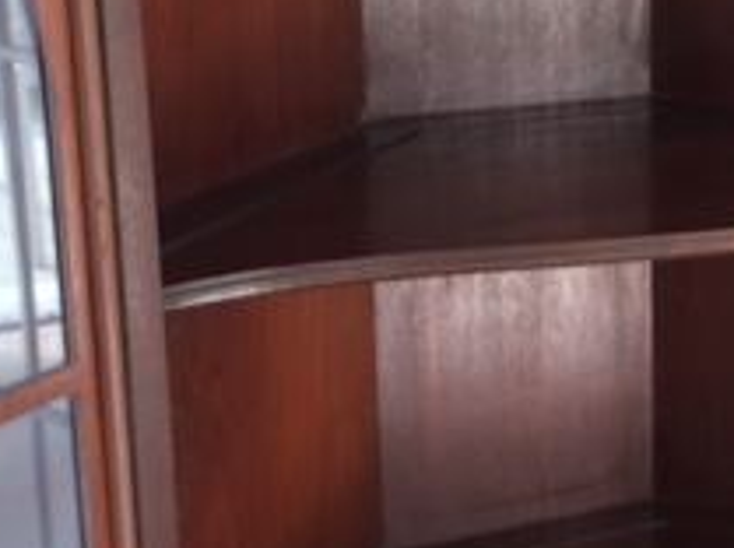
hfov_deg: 21.1
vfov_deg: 16.5
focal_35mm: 89
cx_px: 783
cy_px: 260
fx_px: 1884
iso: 80
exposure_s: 1/30
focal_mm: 4.15
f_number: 2.2
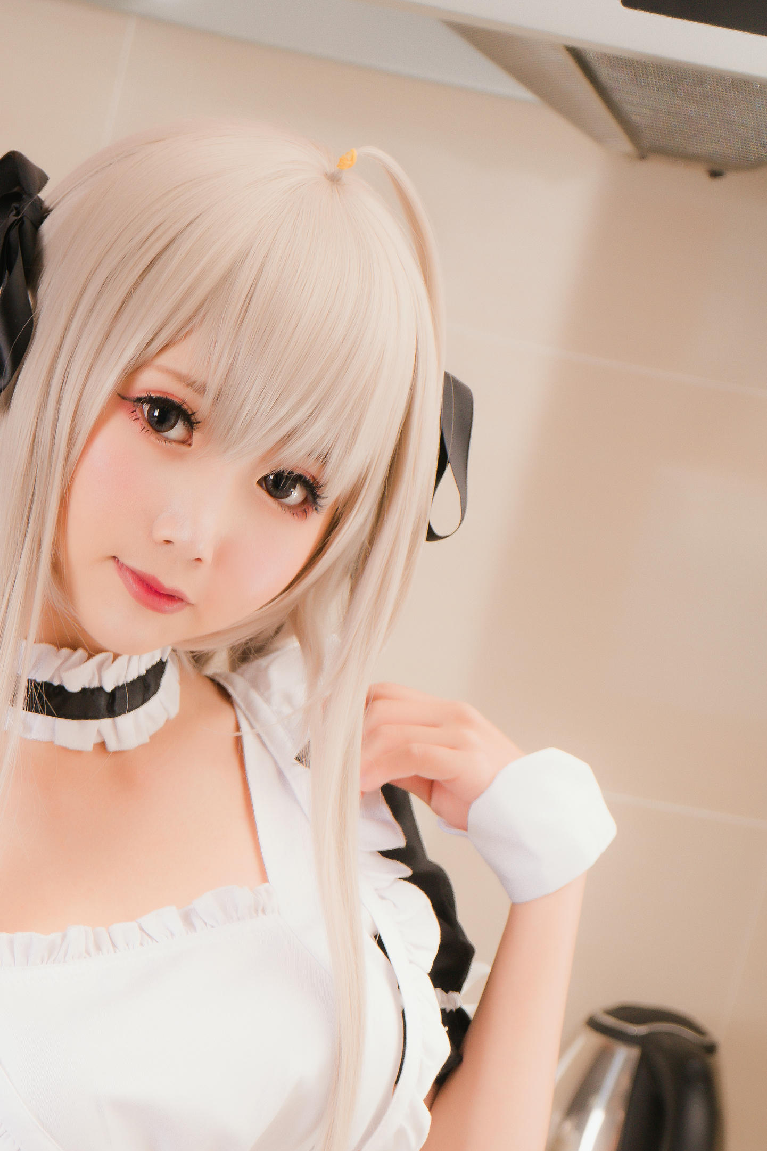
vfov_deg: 19.5
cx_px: 80
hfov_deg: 13.2
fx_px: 3292
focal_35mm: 103
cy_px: 1006
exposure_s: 1/125
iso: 800
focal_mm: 56
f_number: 5.6
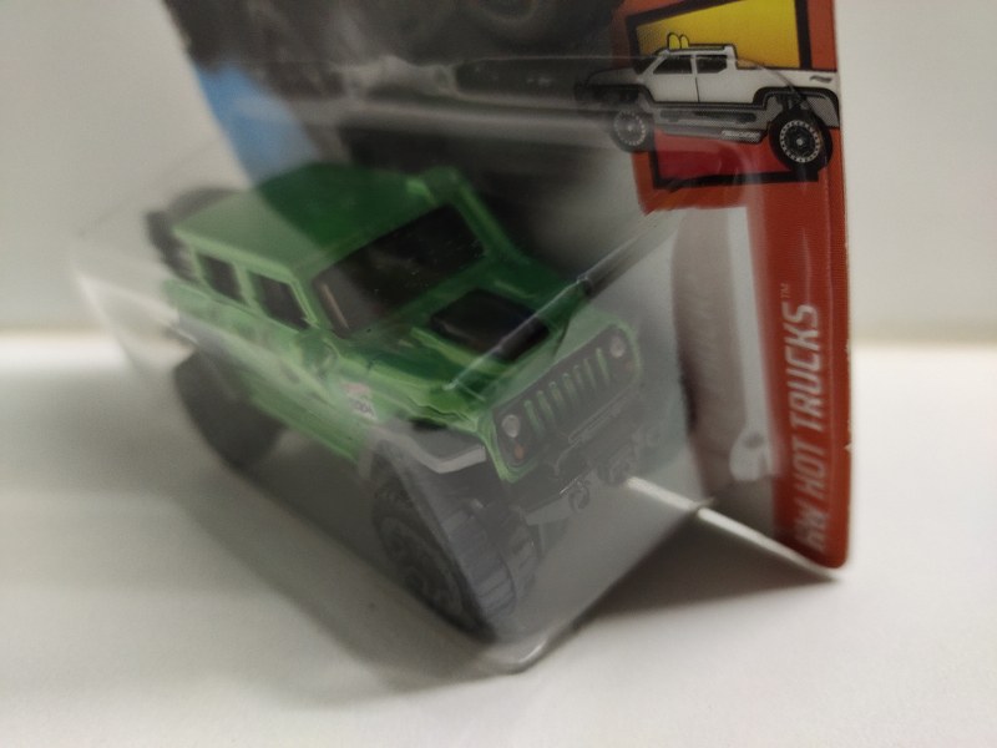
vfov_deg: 53.1
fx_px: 749
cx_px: 498
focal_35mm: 26
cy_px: 374
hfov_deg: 67.3
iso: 1464
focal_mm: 4.74
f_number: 1.79
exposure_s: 1/33.3
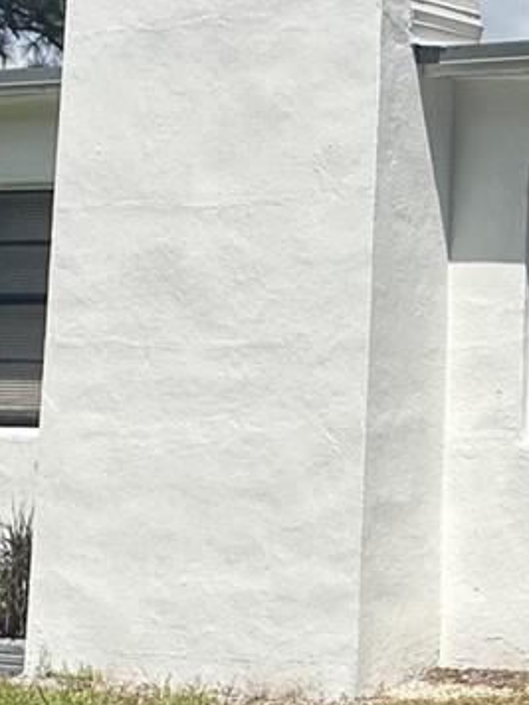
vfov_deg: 30.6
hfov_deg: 19.6
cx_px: 836
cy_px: 269
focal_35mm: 63
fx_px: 1284
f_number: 2.2
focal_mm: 2.22
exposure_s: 1/4831
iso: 50
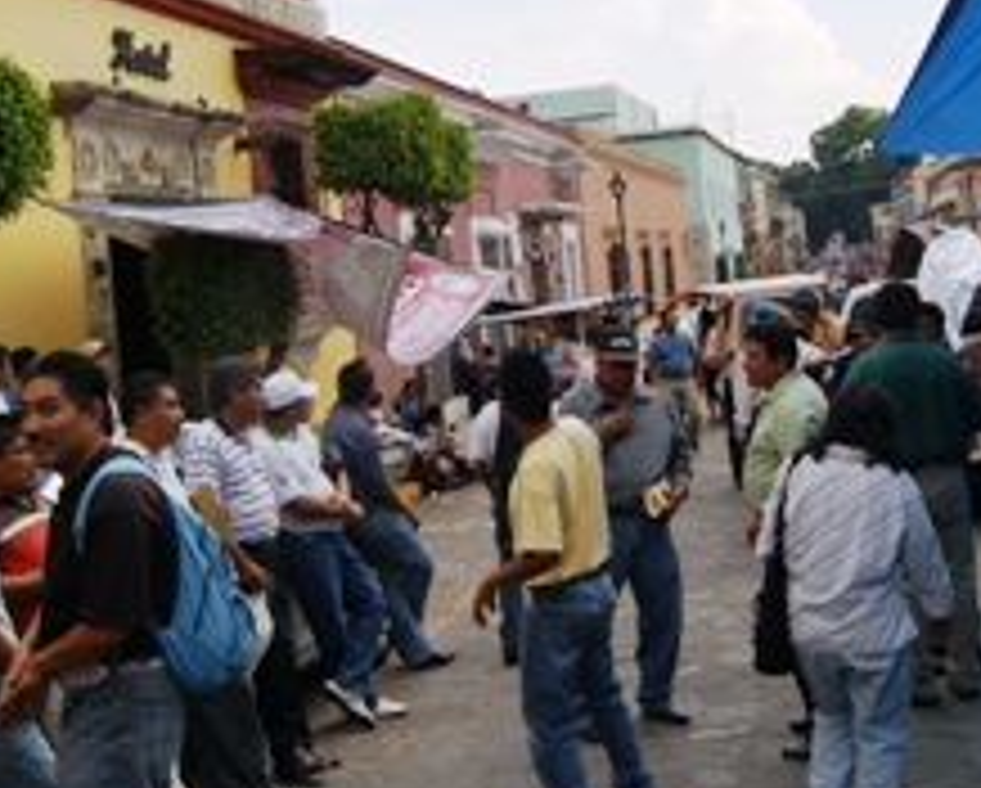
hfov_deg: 35.9
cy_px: 297
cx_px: 562
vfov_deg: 29.1
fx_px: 1512
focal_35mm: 52
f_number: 9
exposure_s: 1/80
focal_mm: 18
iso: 100
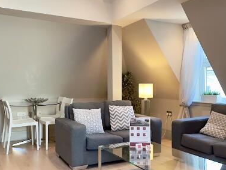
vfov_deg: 37.7
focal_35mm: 38
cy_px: 94
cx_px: 118
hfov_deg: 48.9
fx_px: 248
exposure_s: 1/100
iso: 250
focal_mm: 2.22
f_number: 2.2
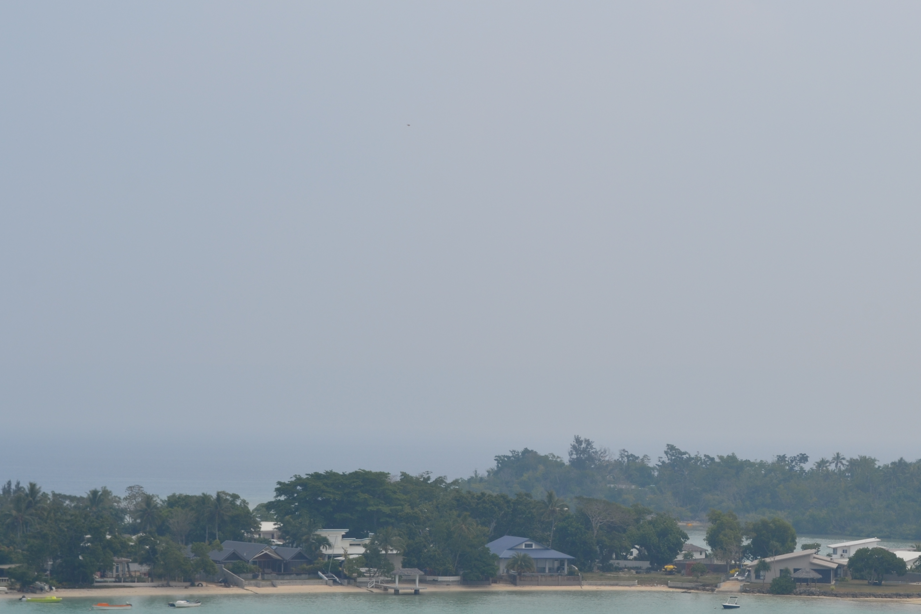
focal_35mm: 120
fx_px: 3063
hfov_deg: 17.1
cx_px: 607
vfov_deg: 11.4
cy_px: 434
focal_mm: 55
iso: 100
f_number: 9
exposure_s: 1/320
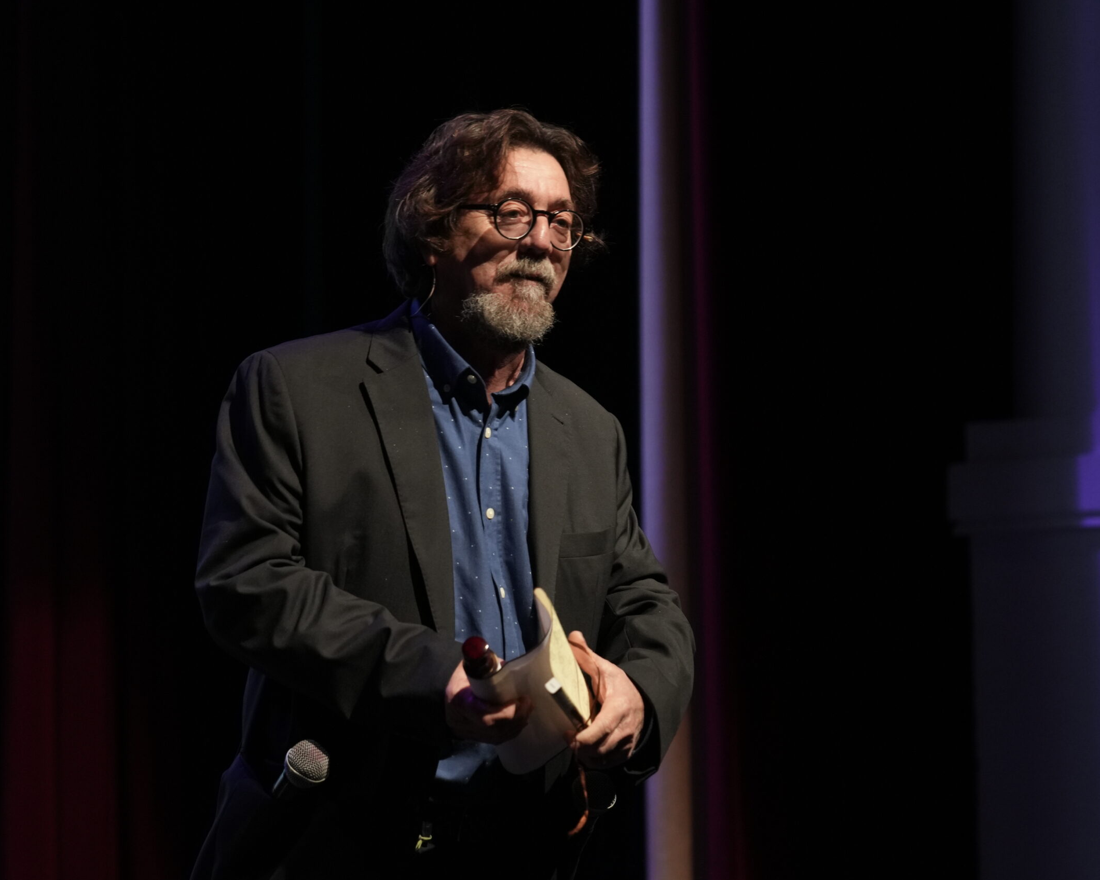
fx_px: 3874
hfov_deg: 16.2
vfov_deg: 13.0
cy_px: 442
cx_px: 505
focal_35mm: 119
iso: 1250
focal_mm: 70
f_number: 2.8
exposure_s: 1/125
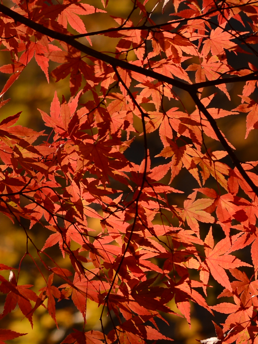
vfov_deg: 2.3
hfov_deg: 1.7
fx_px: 8678
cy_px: -119
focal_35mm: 873
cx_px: -324
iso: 100
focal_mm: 200
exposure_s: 1/1000
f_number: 4
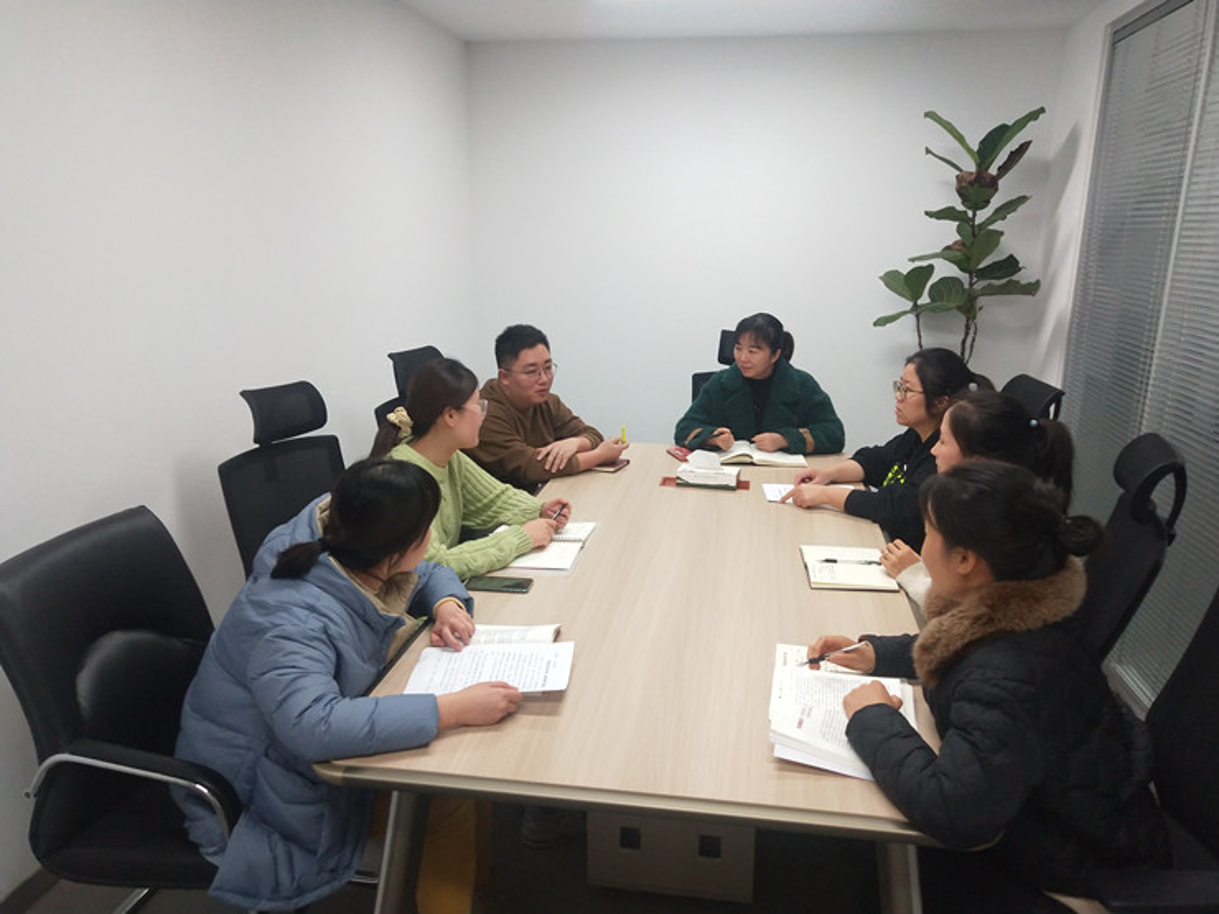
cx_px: 610
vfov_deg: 46.8
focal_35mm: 30
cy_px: 457
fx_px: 1056
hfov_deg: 60.0
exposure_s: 1/100
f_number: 1.8
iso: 205
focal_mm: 3.95
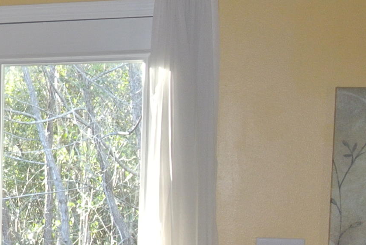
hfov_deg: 18.1
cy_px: 232
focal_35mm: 95
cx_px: -244
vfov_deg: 14.3
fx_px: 967
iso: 400
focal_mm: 10
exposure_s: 1/60
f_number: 3.5
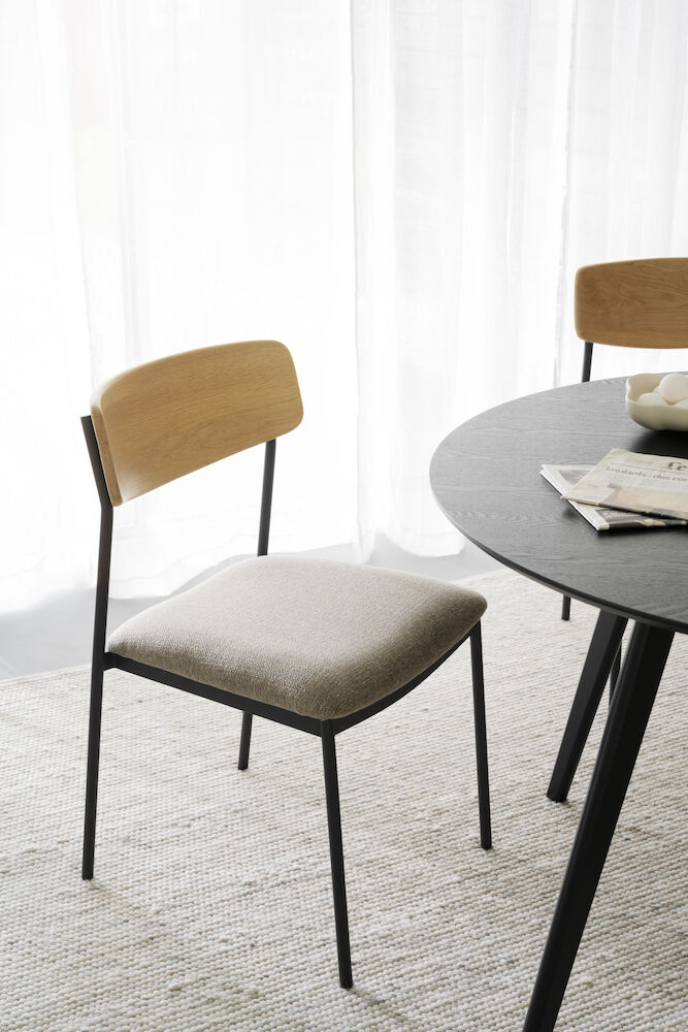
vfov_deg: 38.9
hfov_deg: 26.5
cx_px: 344
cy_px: 516
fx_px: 1461
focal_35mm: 51
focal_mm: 51
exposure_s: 1/4
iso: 250
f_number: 7.1
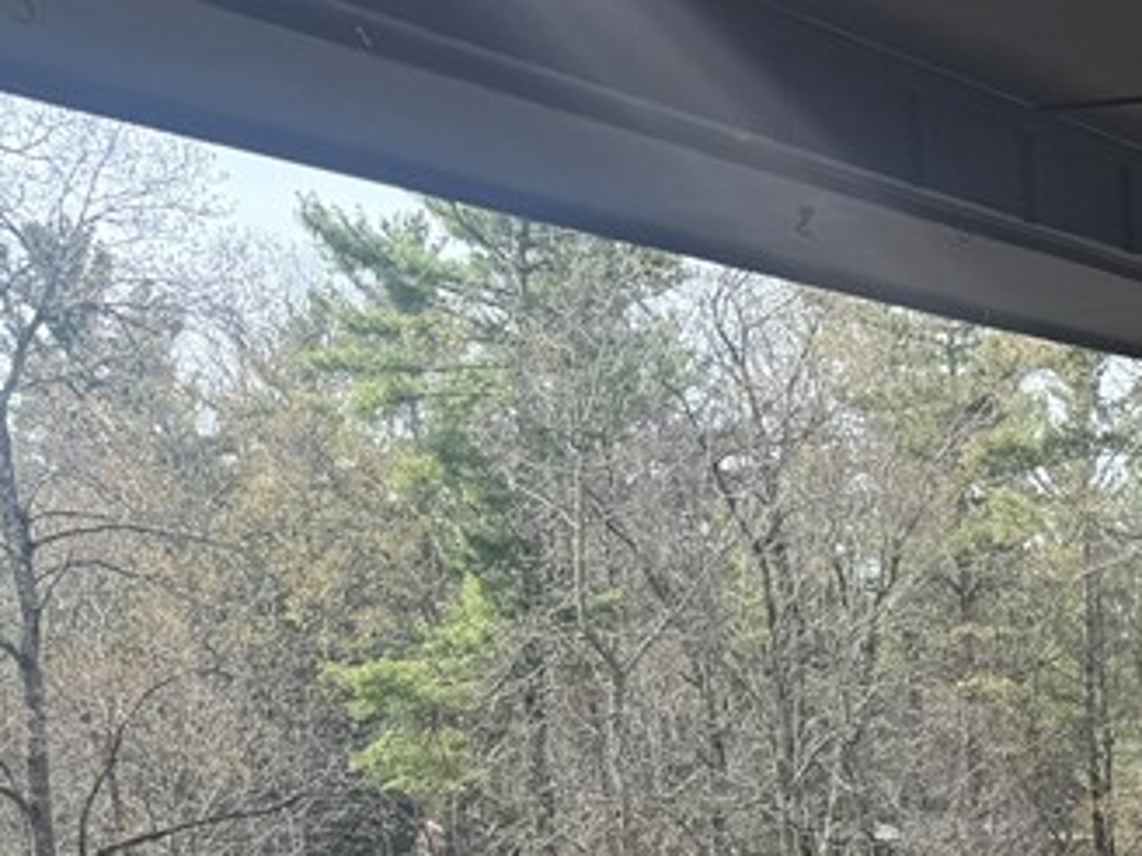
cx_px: 1609
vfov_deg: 17.9
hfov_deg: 22.3
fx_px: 2474
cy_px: 1225
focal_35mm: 75
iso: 80
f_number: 1.78
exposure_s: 1/1122
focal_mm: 6.76
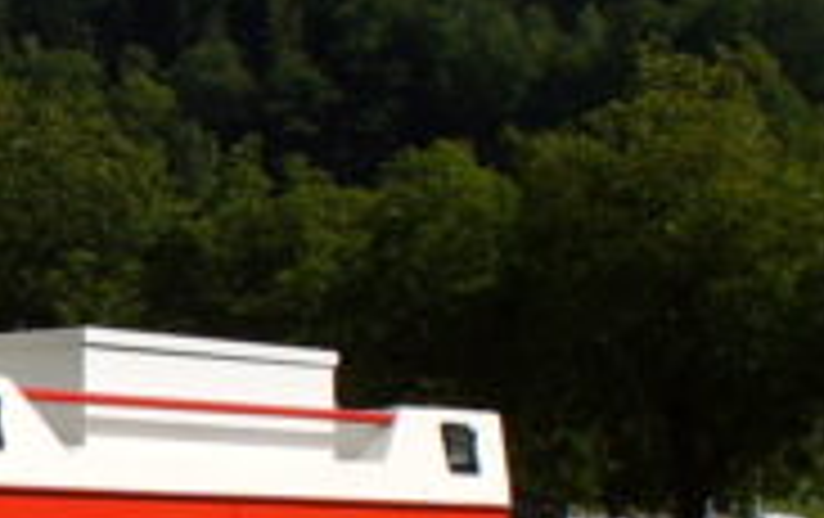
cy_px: 577
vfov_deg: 7.7
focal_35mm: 171
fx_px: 3846
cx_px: -293
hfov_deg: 11.8
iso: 64
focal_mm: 6.1
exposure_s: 1/400
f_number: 5.6
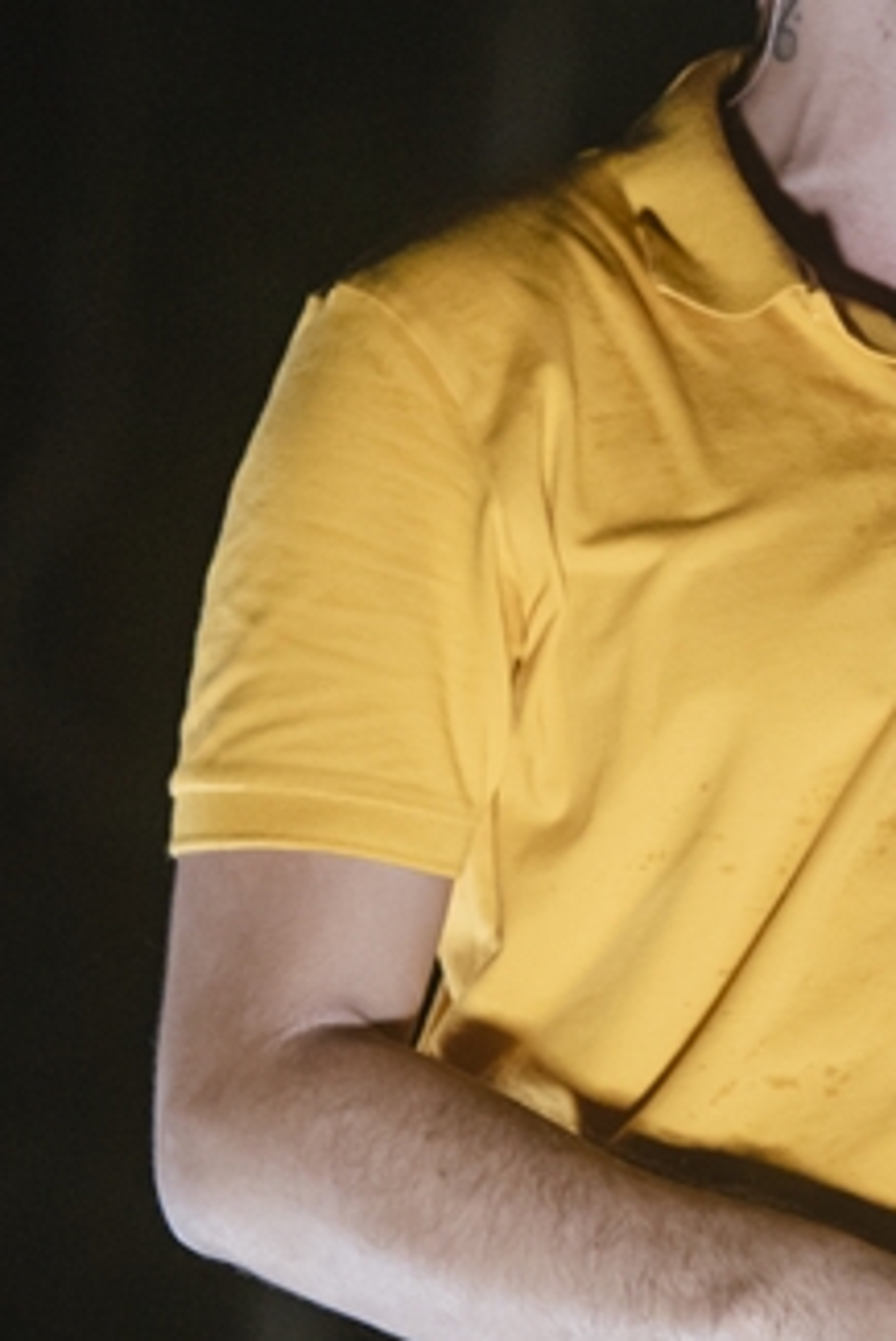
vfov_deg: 4.3
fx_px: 17862
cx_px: 929
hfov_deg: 2.9
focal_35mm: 479
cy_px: -6
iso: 2000
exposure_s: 1/500
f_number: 2.8
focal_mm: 140
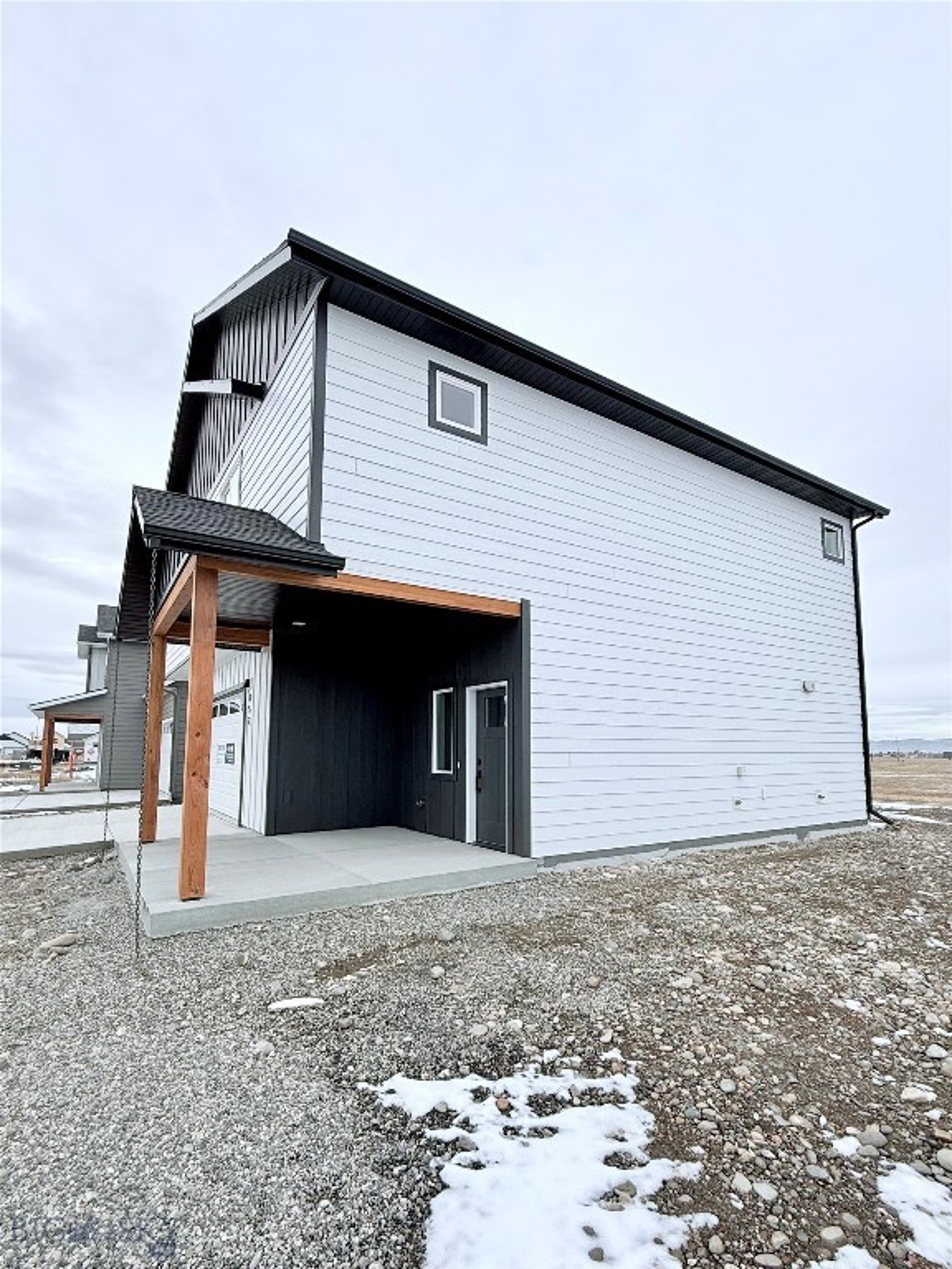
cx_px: 476
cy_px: 634
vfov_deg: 102.1
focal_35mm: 14
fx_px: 513
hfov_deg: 85.7
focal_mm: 2.22
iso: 50
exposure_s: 1/164
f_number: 2.2
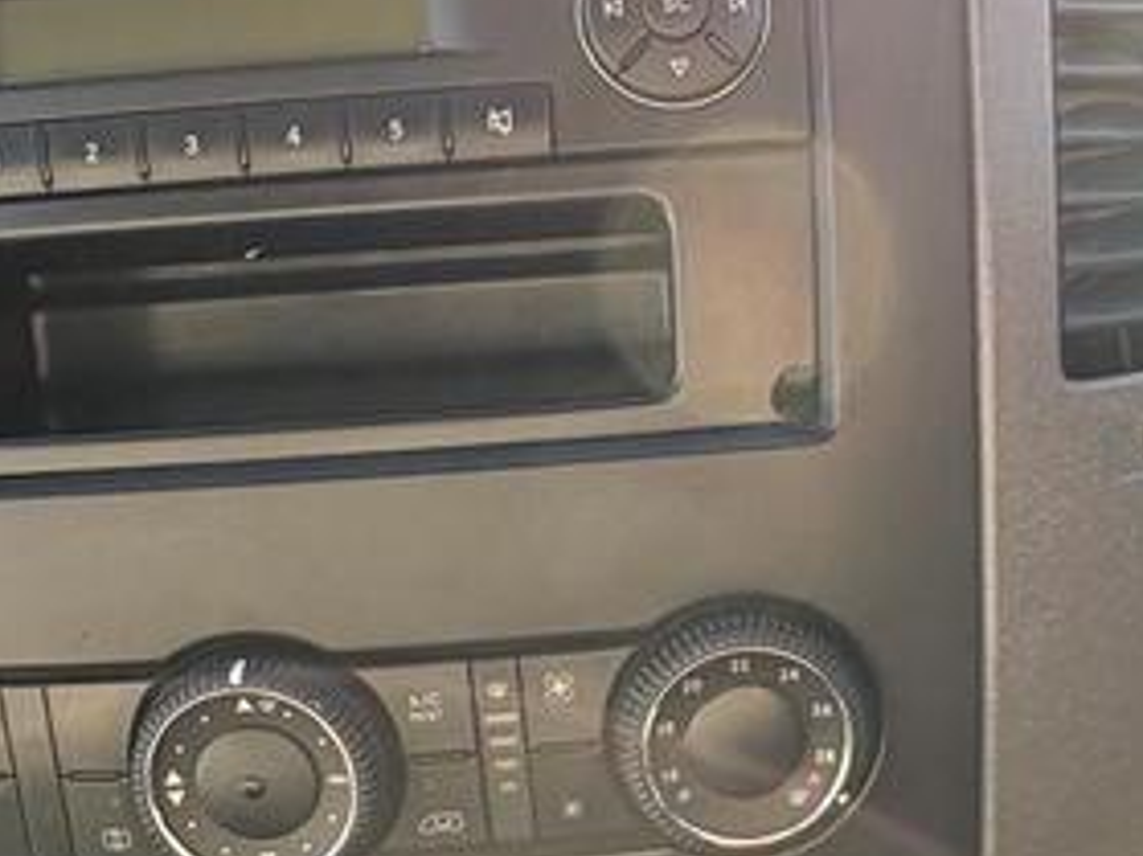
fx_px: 1485
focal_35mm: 45
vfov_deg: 32.2
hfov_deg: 41.8
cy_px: 426
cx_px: 705
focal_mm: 2.22
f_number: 2.2
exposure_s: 1/134
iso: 64
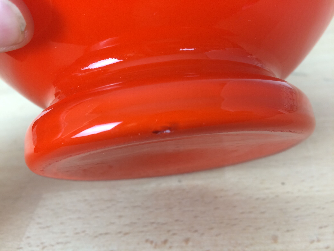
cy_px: 126
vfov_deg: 48.2
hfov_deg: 61.7
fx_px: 280
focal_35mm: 29
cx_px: 167
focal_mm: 4.15
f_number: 2.2
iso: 100
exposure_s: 1/33
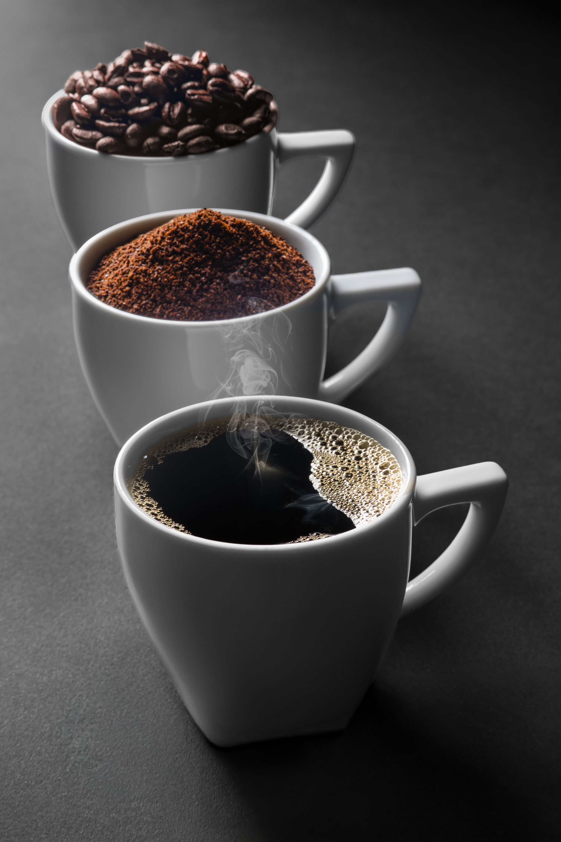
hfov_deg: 12.7
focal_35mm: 108
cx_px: 280
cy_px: 421
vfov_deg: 18.9
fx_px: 2524
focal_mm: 72
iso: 100
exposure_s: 1/200
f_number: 11
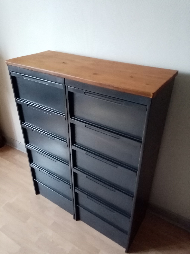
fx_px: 190
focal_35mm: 26
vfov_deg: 67.3
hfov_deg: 53.1
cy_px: 127
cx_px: 95
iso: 1110
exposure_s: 1/20
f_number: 1.8
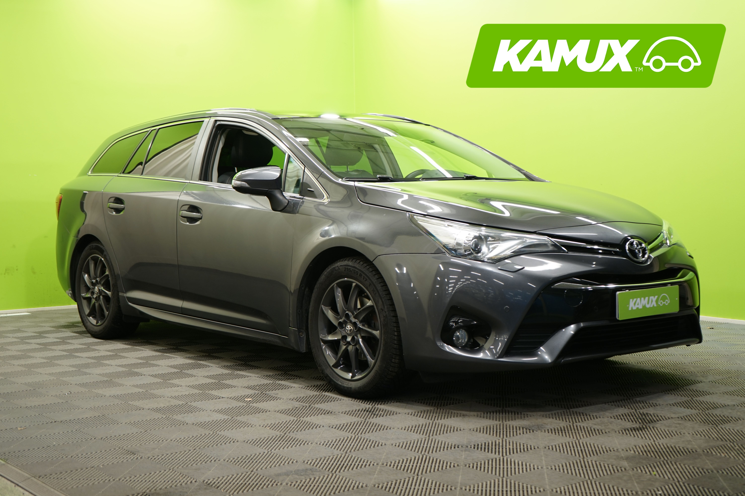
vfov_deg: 27.5
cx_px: 372
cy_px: 248
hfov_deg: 40.3
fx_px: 1014
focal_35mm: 49
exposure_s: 1/13
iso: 250
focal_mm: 49
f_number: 4.5
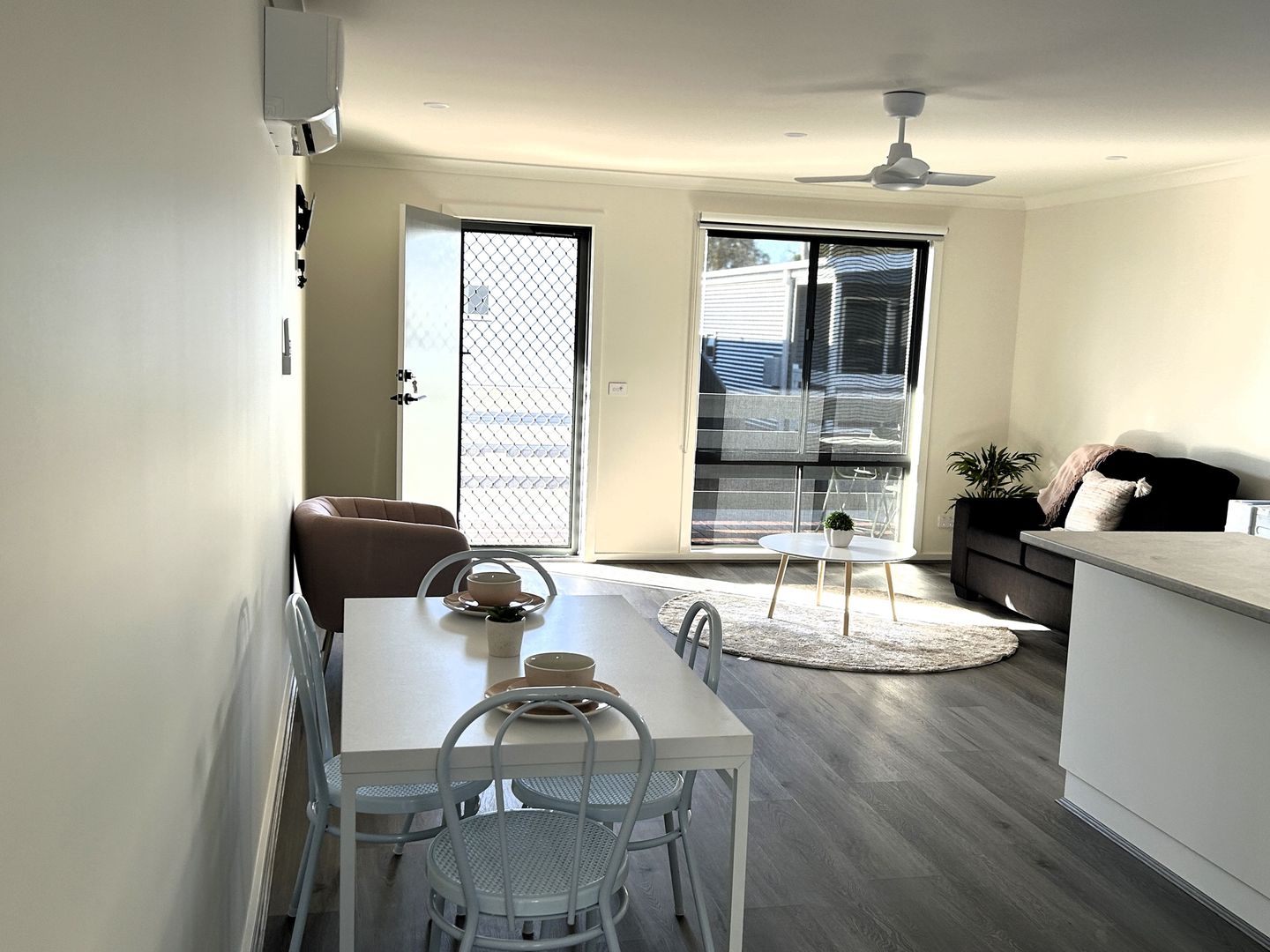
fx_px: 1247
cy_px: 476
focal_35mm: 34
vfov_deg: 41.8
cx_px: 635
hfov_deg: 54.0
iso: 64
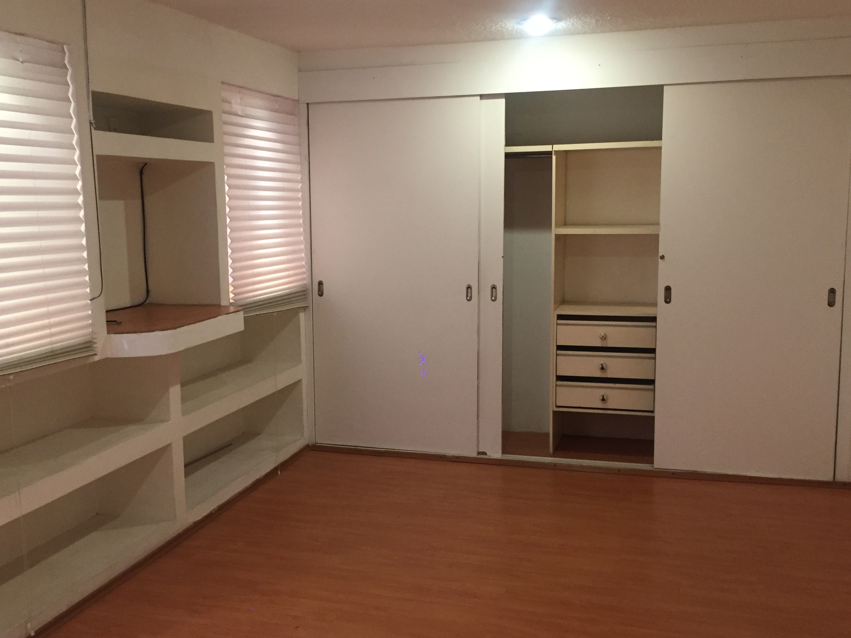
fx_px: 860
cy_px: 320
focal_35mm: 35
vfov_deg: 40.7
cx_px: 420
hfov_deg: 52.6
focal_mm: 4.15
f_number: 2.2
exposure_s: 1/30
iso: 125
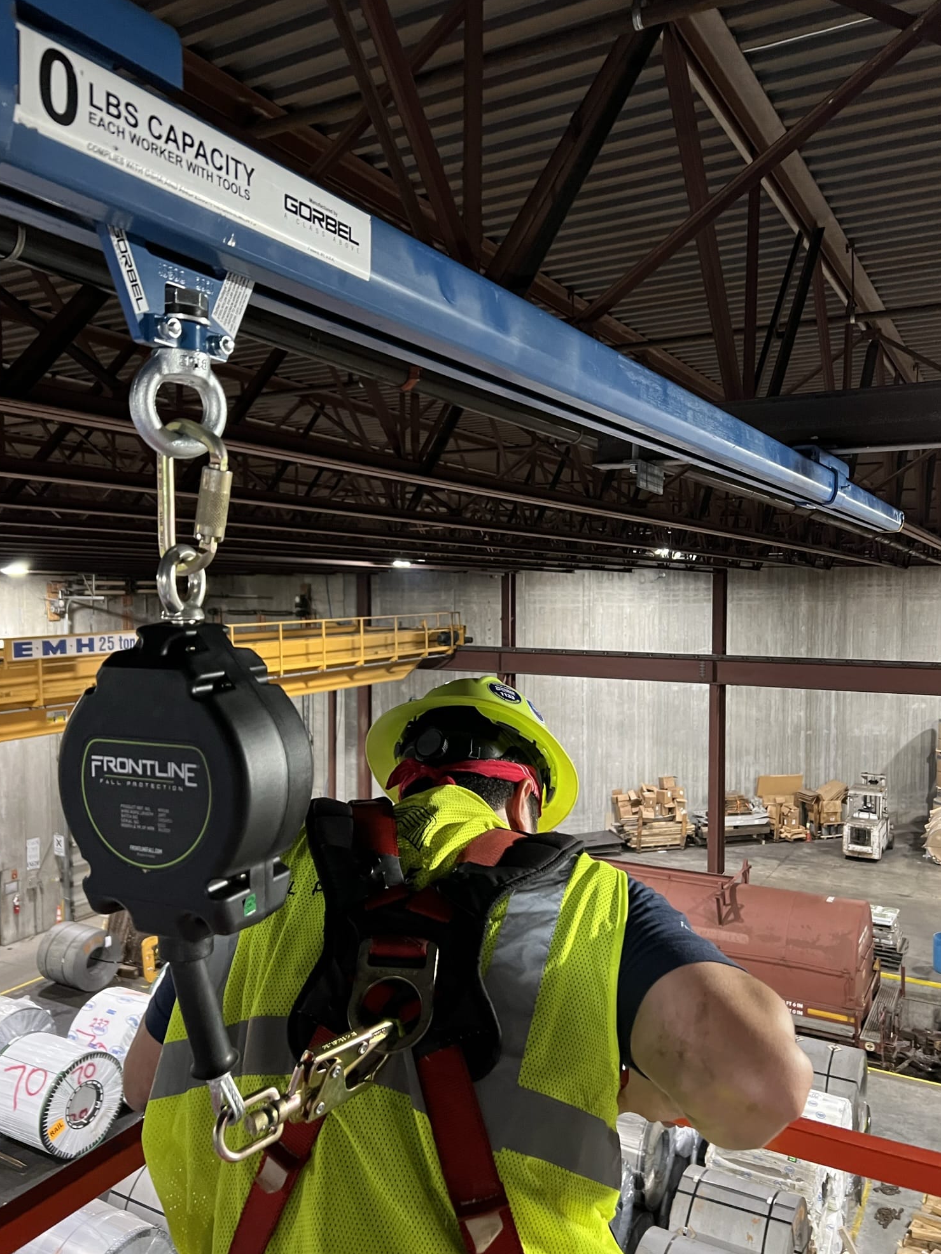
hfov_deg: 51.4
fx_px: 979
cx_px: 480
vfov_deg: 65.3
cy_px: 635
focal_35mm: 27
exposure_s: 1/40
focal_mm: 5.7
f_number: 1.5
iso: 500
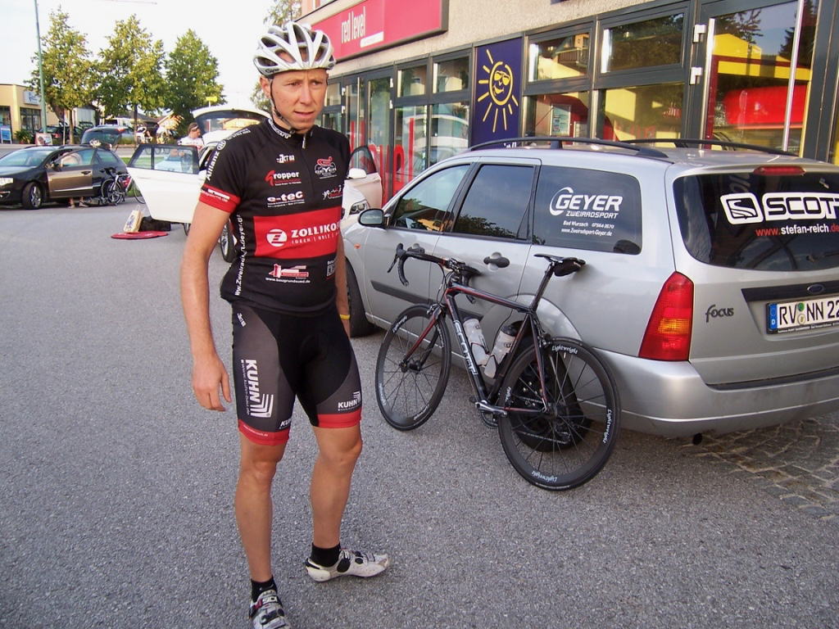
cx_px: 420
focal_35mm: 33
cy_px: 314
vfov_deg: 42.9
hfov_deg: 55.4
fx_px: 800
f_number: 3.4
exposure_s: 1/125
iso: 80
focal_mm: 5.5
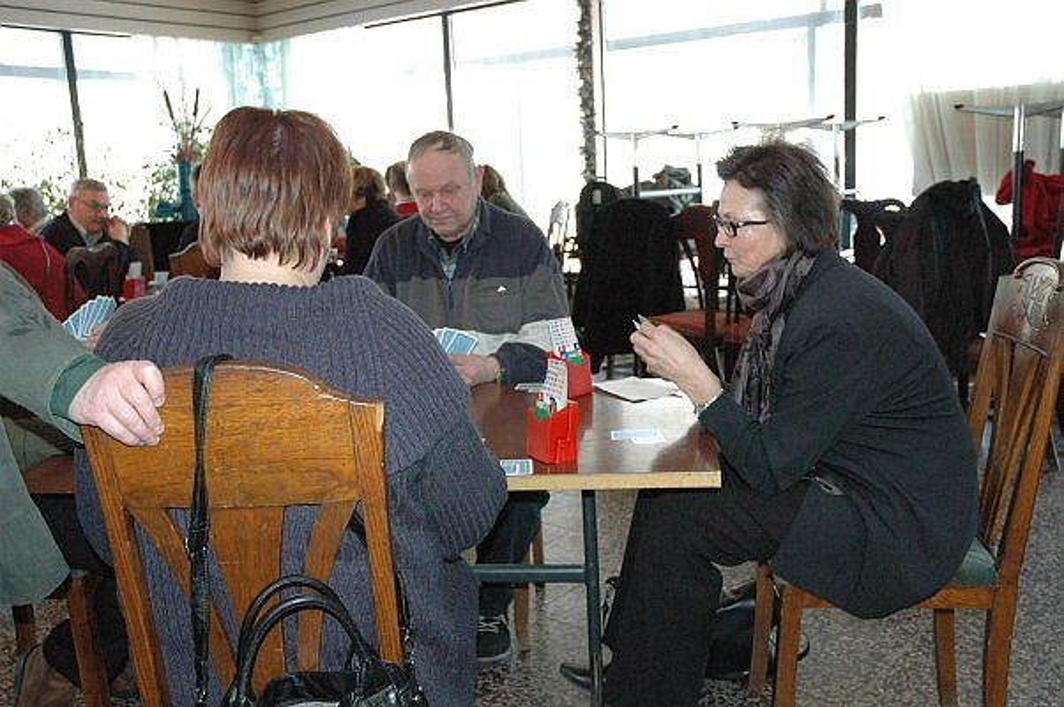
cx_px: 532
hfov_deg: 53.2
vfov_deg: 36.8
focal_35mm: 36
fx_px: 1063
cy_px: 354
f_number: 5
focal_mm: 24
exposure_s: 1/60
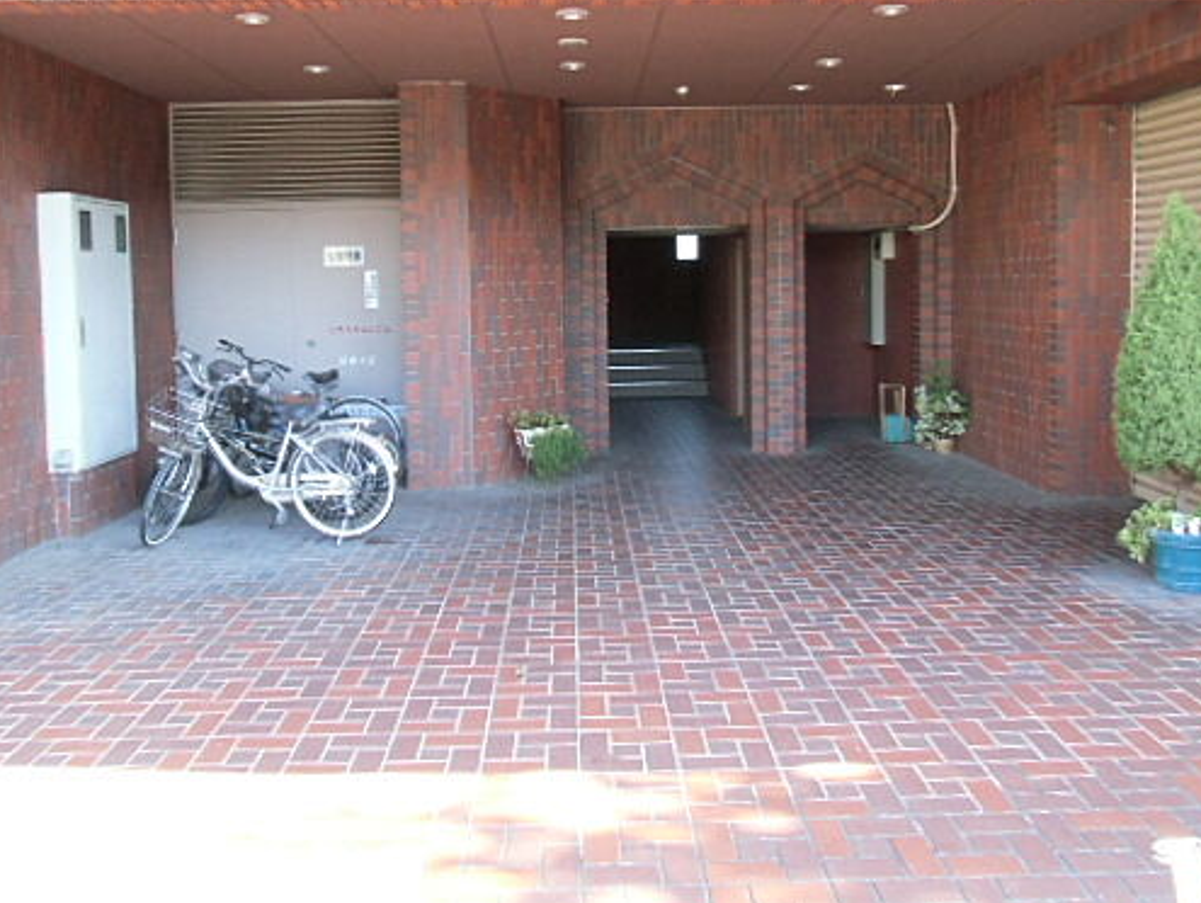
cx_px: 575
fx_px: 1076
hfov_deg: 58.3
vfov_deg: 45.1
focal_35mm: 31
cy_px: 335
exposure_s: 1/100
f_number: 3
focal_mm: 4.24
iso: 400
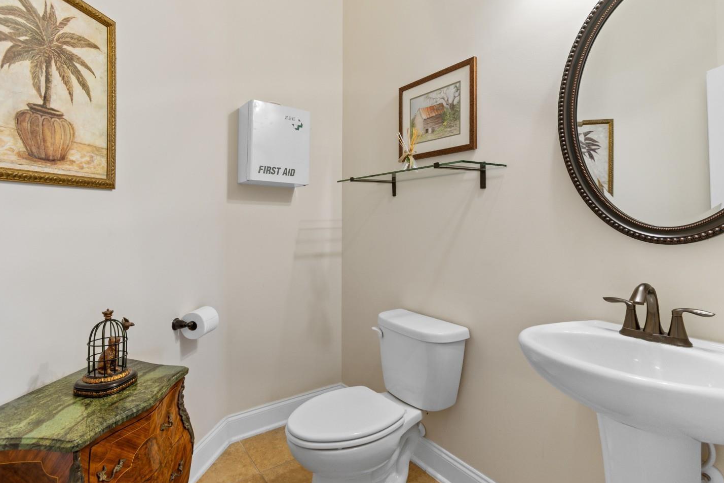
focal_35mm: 17
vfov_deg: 70.3
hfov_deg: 93.2
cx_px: 342
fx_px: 342
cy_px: 223
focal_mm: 10
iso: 100
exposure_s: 1/2
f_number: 4.5
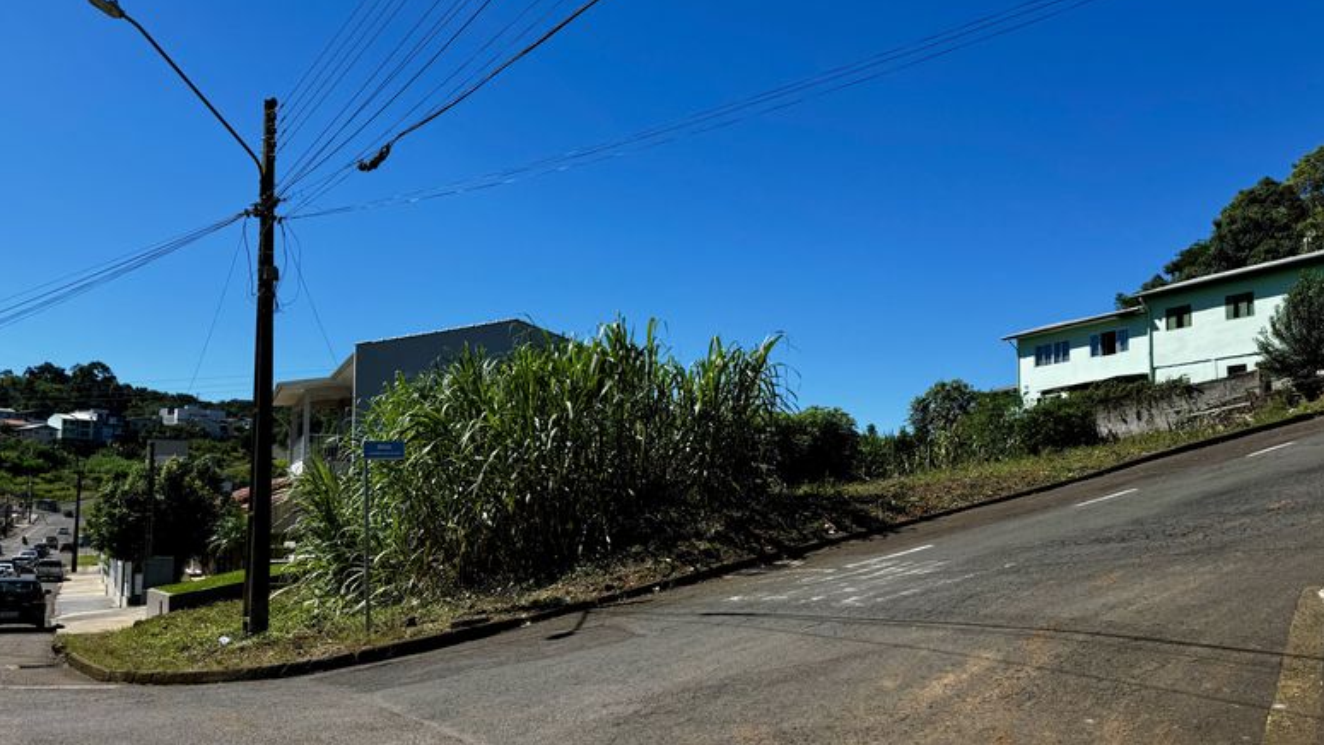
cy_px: 466
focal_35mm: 27
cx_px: 651
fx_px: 948
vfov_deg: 42.6
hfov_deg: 69.9
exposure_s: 1/4310
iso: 80
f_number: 1.78
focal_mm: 6.76
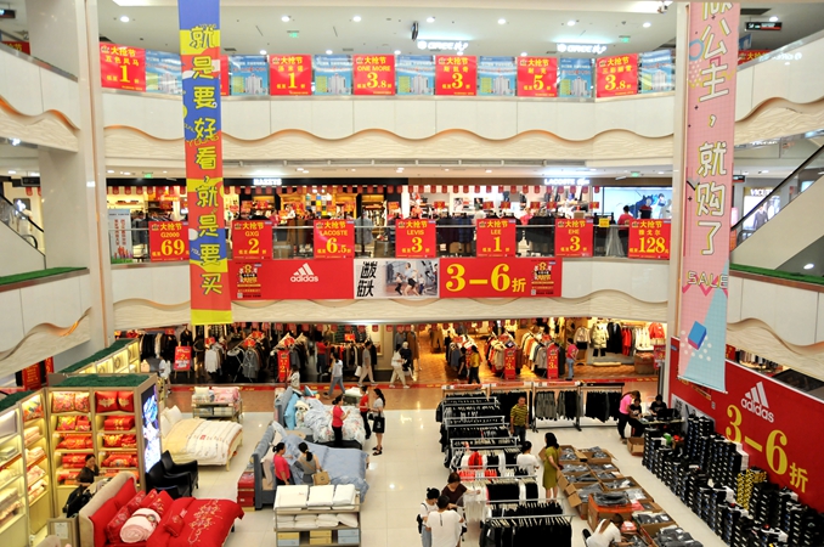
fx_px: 1097
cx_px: 412
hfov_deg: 41.2
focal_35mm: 48
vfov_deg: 28.0
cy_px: 274
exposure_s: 1/100
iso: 800
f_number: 5
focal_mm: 32
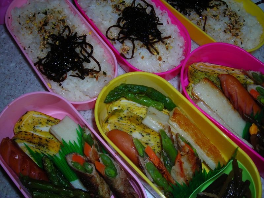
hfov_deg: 45.8
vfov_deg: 35.1
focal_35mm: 41
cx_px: 132
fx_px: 313
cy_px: 99
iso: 50
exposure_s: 1/60.1
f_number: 3.3
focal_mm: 6.8
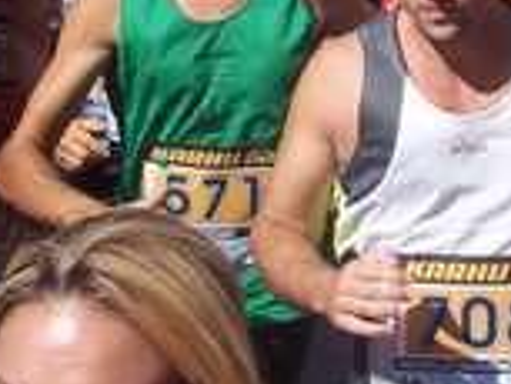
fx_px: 2083
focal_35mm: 141
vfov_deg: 10.2
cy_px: -187
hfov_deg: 13.8
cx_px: 474
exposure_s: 1/1000
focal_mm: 6.5
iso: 80
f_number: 3.1
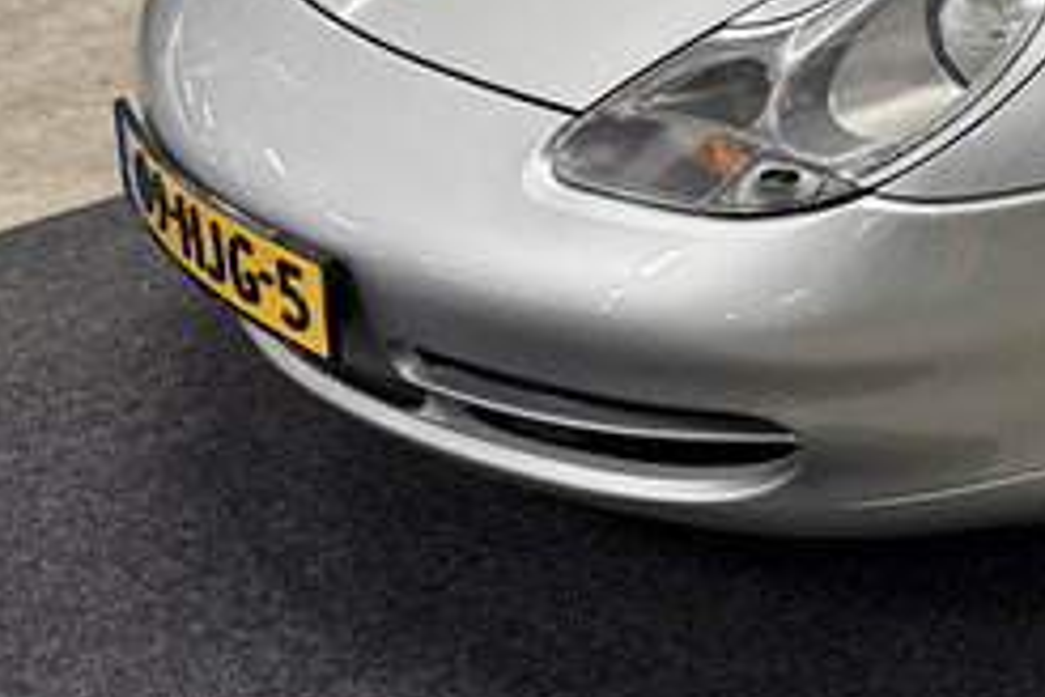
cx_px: 1270
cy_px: 13
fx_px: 2264
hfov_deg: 23.6
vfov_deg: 17.1
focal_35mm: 78
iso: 500
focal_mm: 6.76
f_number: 1.78
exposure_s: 1/50
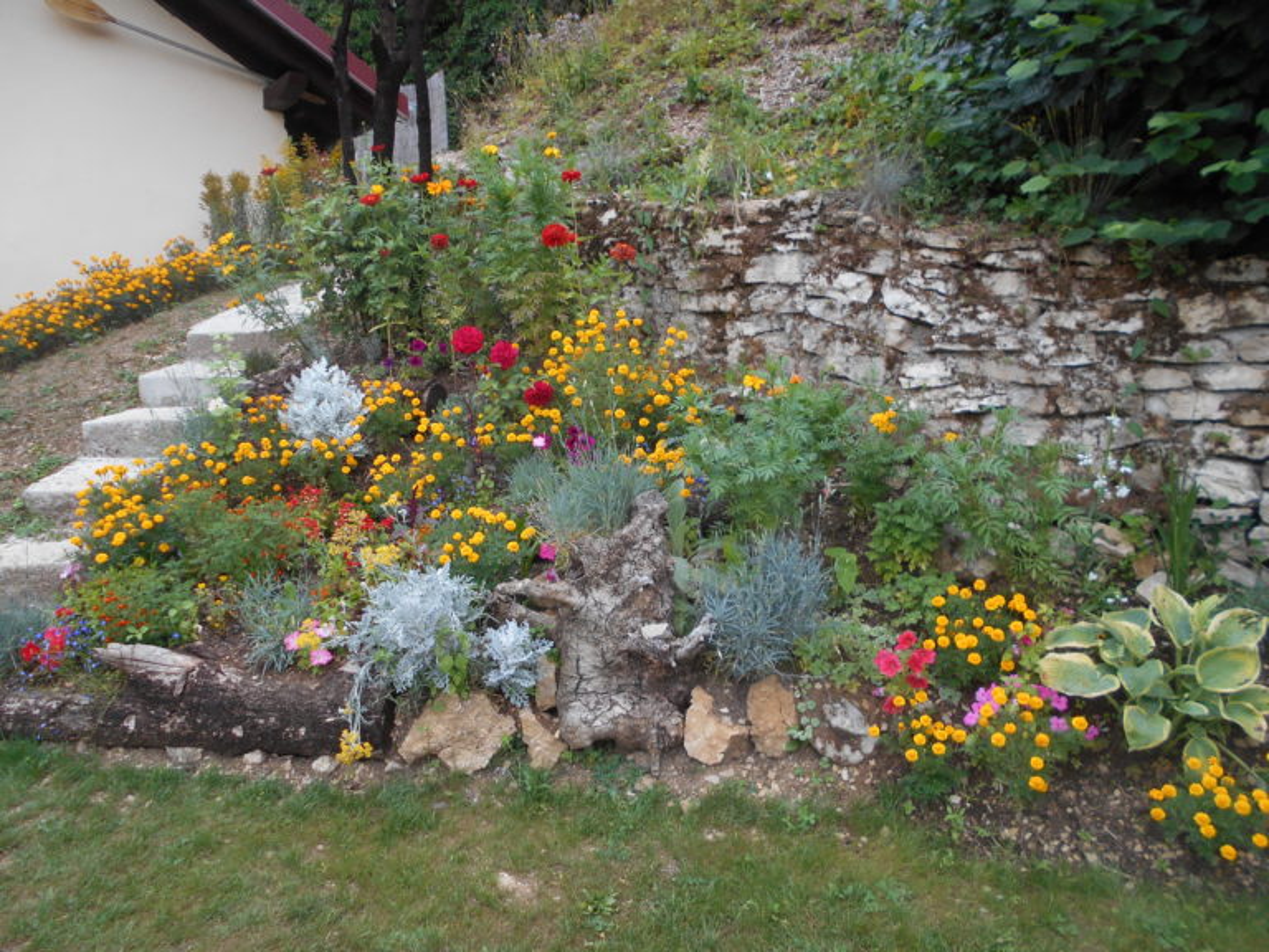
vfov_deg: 53.1
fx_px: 953
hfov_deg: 67.3
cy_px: 476
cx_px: 634
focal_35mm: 26
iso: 110
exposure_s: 1/30
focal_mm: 4.6
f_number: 3.2
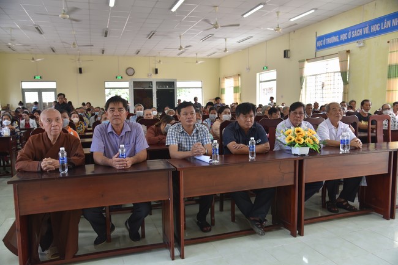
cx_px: 199
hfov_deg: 61.9
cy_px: 132
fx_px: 332
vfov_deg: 43.6
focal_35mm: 30
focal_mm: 30
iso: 400
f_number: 4
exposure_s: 1/60
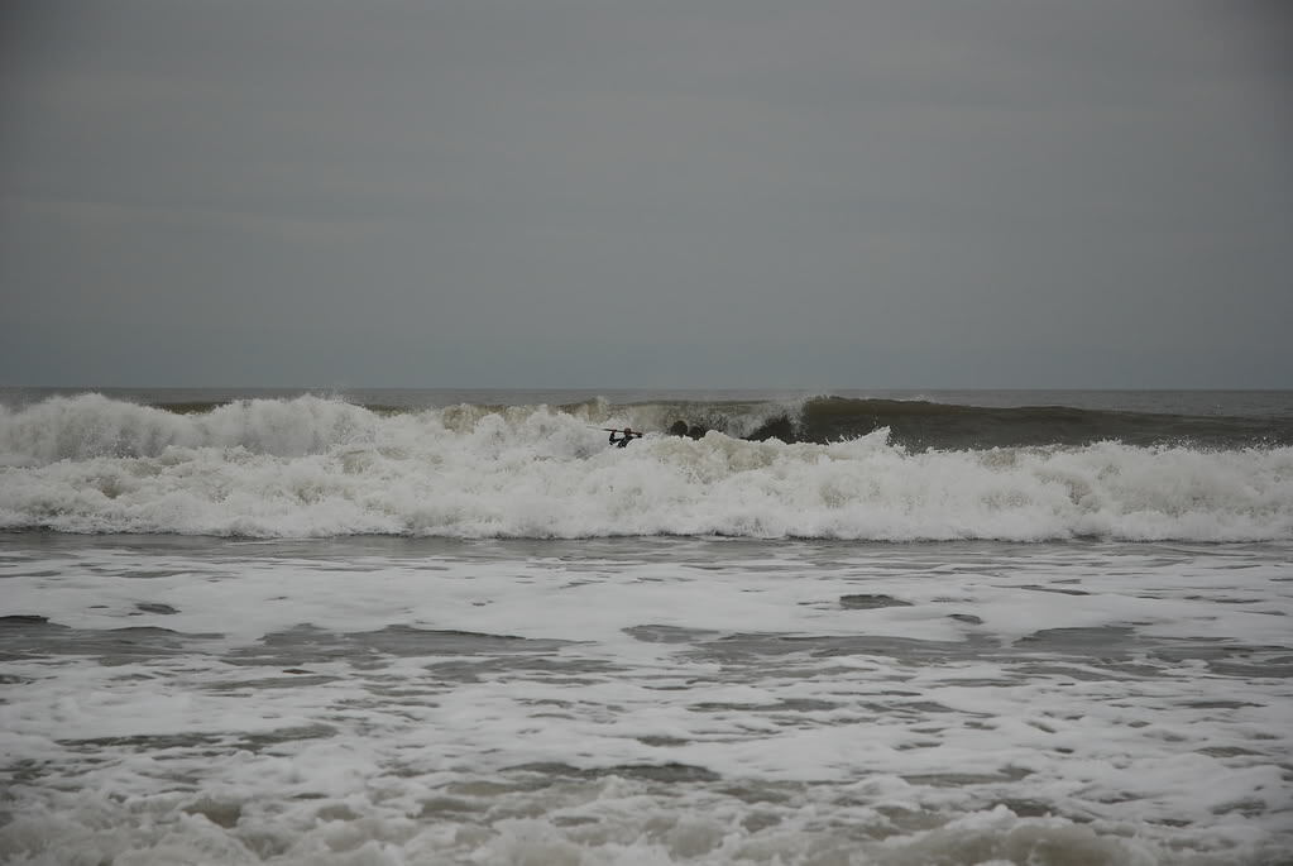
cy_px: 433
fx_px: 3776
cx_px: 646
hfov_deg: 19.4
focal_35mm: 105
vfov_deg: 13.1
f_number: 4.5
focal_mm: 70
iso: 320
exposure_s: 1/500
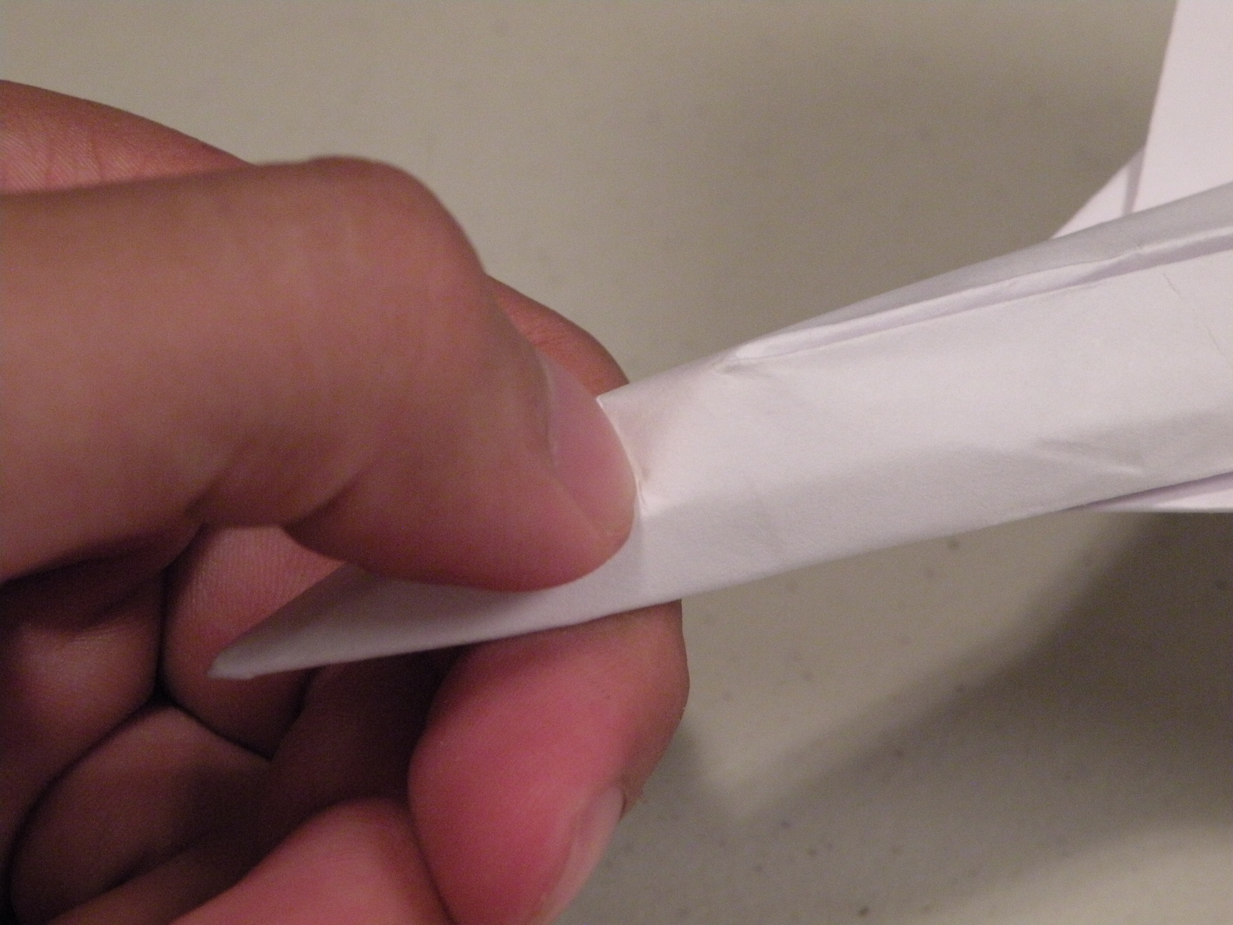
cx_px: 616
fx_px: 2992
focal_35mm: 84
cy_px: 462
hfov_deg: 23.3
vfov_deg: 17.6
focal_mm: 14.9
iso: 400
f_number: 4
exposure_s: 1/44.1
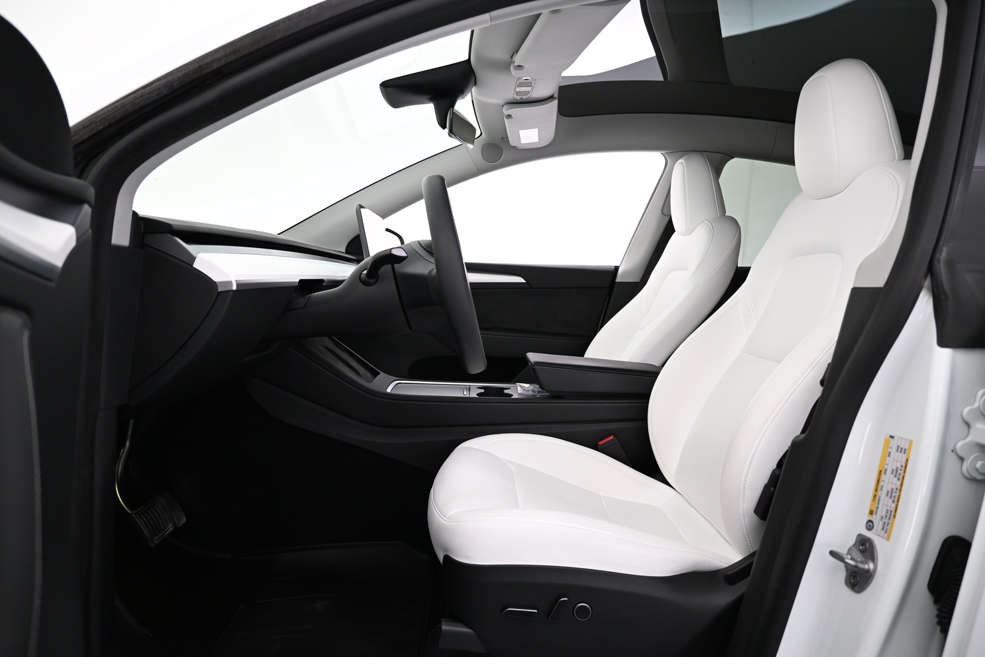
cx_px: 492
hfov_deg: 73.7
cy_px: 328
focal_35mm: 24
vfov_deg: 53.1
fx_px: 657
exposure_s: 1/25
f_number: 3.5
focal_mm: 16
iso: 800
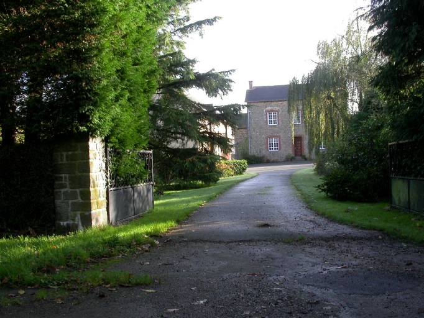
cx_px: 212
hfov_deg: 49.0
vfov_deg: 37.7
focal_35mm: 38
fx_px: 466
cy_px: 159
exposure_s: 1/95.4
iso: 100
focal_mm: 7.85
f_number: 4.7
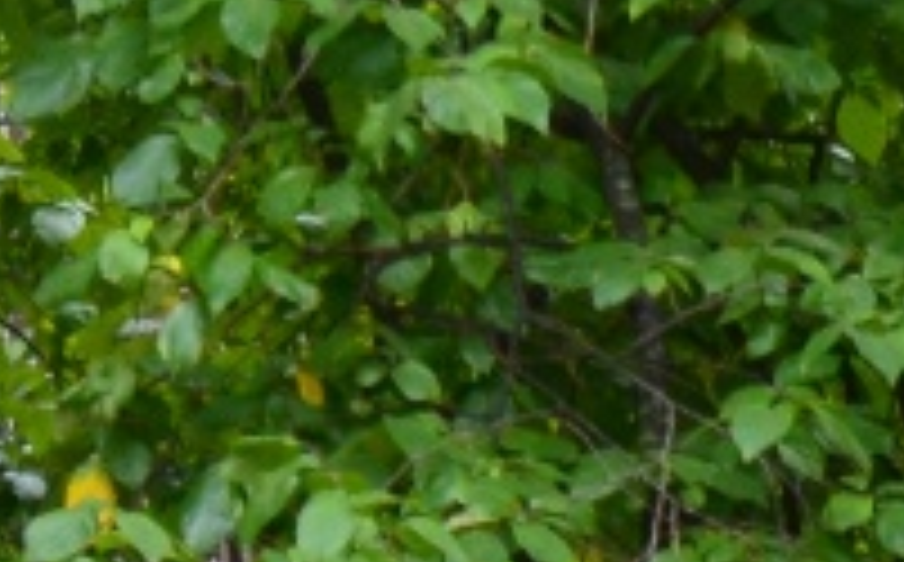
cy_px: 1792
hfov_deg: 1.6
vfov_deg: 1.0
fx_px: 31443
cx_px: 2321
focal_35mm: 1278
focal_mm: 105
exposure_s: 1/50
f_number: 10
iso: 400
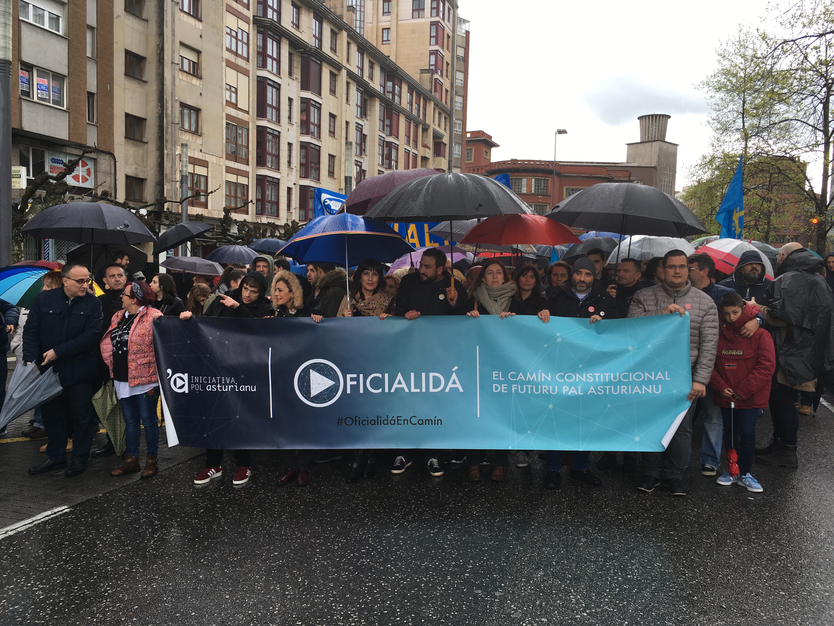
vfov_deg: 48.2
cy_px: 313
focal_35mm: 29
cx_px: 417
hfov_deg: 61.7
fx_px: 699
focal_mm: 4.15
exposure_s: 1/187
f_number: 2.2
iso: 25
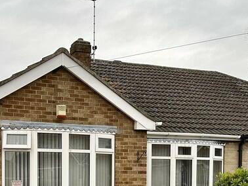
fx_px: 466
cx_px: 84
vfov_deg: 21.5
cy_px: 202
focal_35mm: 65
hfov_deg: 29.6
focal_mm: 6.86
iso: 80
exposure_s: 1/604
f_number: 1.78
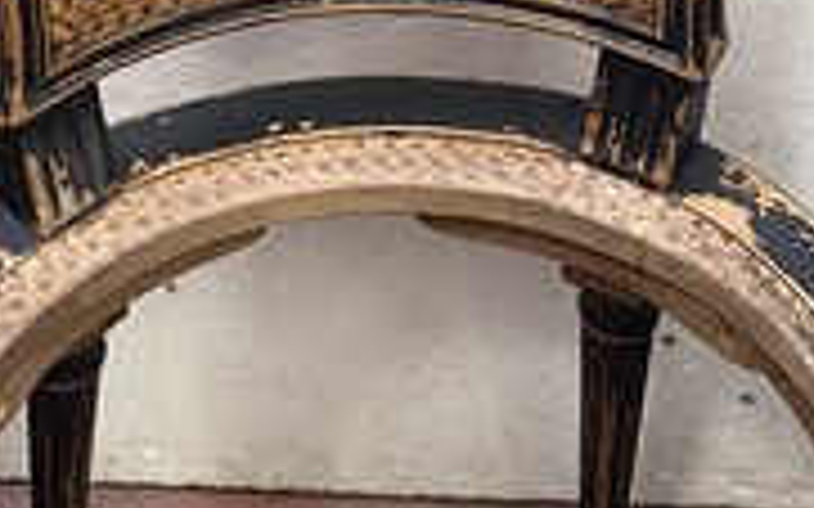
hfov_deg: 28.2
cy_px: 112
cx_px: 342
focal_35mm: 73
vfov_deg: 17.7
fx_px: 1619
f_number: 1.8
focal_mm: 4.25
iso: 250
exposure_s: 1/60
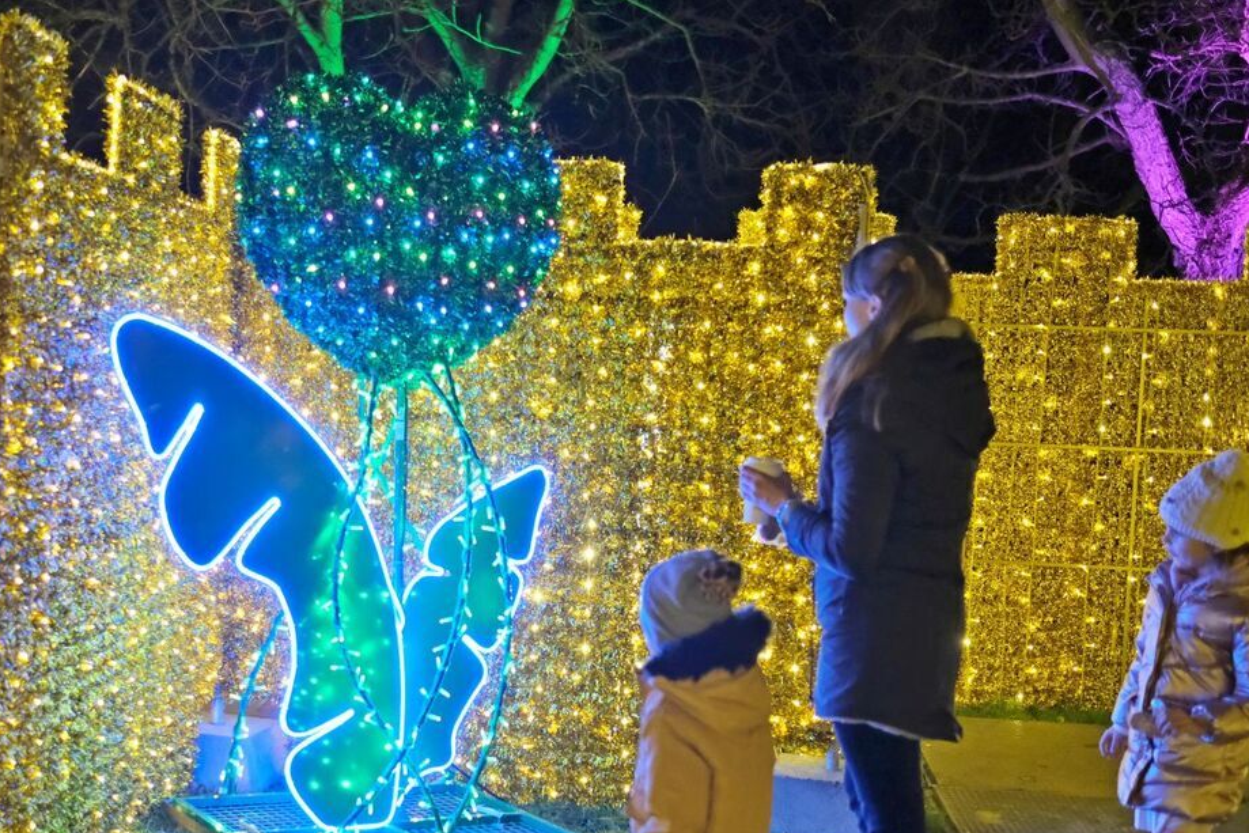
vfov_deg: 28.0
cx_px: 431
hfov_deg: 40.7
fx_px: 1665
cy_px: 503
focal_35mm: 48
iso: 3200
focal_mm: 23
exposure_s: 1/640
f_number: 1.4
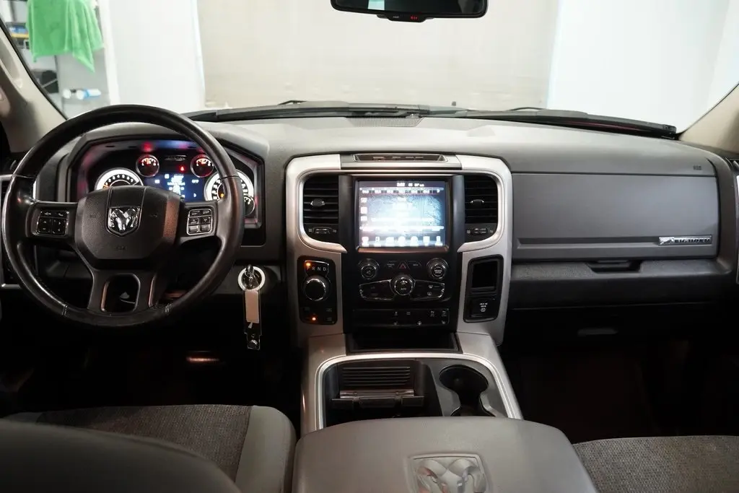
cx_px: 370
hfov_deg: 61.9
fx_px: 616
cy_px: 246
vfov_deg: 43.6
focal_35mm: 30
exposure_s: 1/30
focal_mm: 20
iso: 3200
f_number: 4
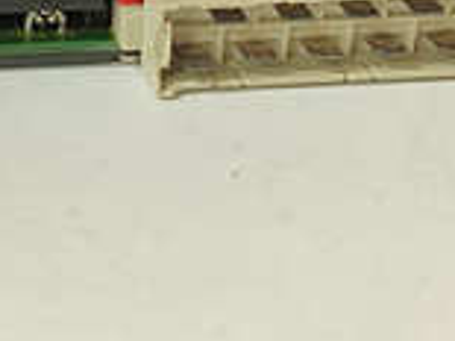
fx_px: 1169
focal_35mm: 89
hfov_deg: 21.1
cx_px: -21
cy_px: -73
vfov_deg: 15.9
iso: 1550
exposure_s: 1/50
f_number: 1.9
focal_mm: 5.52
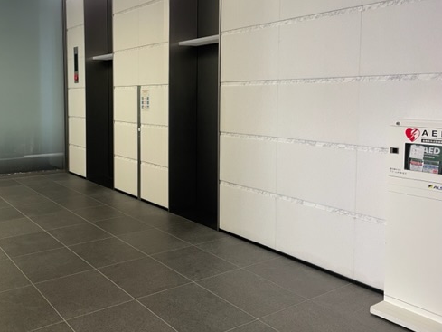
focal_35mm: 34
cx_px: 154
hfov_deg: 53.1
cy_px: 129
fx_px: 434
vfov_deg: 41.6
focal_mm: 4.2
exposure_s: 1/50
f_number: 1.6
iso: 80
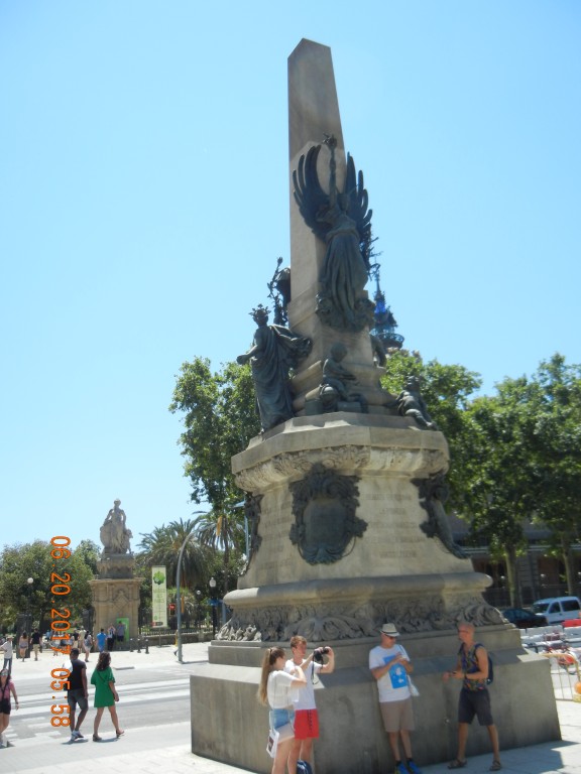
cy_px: 387
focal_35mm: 34
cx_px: 290
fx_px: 761
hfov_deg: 41.8
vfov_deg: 54.0
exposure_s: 1/276
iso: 160
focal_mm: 6.2
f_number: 7.2
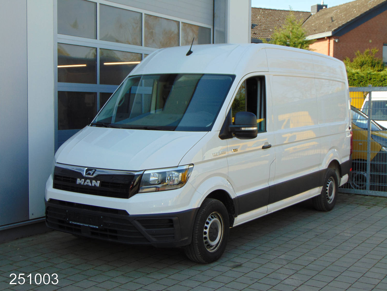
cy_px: 146
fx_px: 559
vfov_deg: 29.1
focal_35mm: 50
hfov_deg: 38.2
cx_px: 194
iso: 80
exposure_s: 1/250
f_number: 3.5
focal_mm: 9
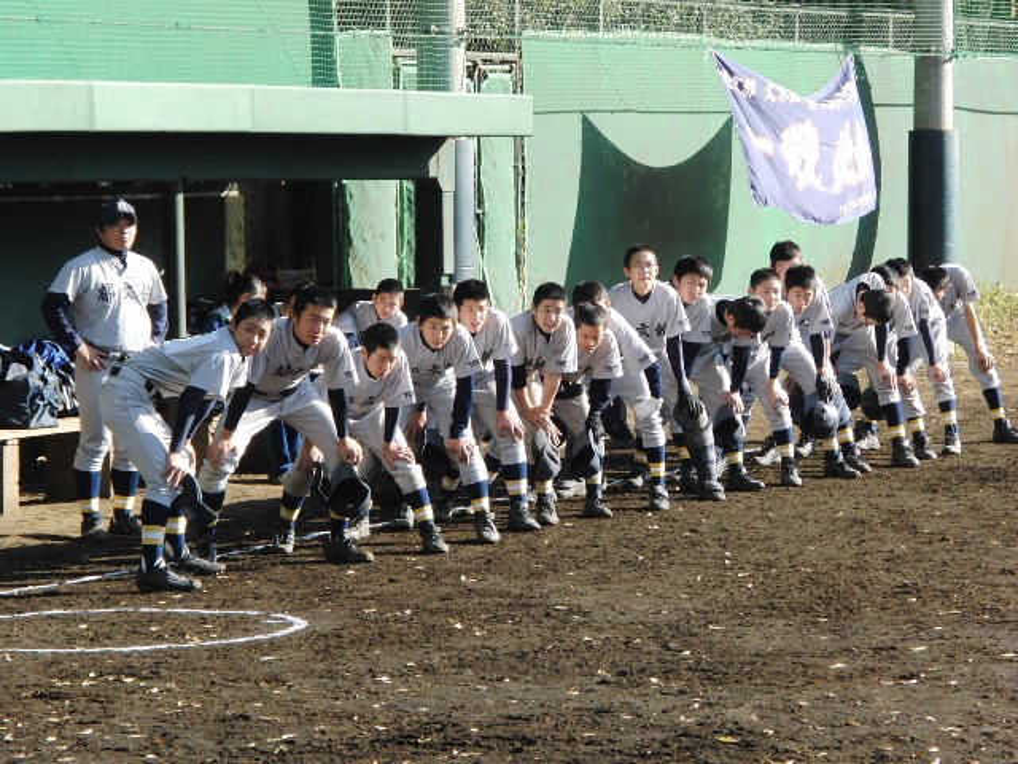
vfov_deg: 8.9
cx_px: 509
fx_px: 4911
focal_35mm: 167
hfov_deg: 11.8
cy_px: 382
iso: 200
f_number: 4.3
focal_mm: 29.6
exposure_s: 1/400
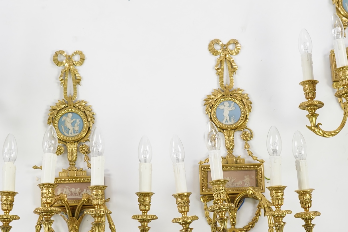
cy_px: 142
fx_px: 648
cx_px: 169
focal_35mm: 67
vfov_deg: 20.3
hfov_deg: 30.1
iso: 400
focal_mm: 31
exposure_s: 1/60
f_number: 4.5
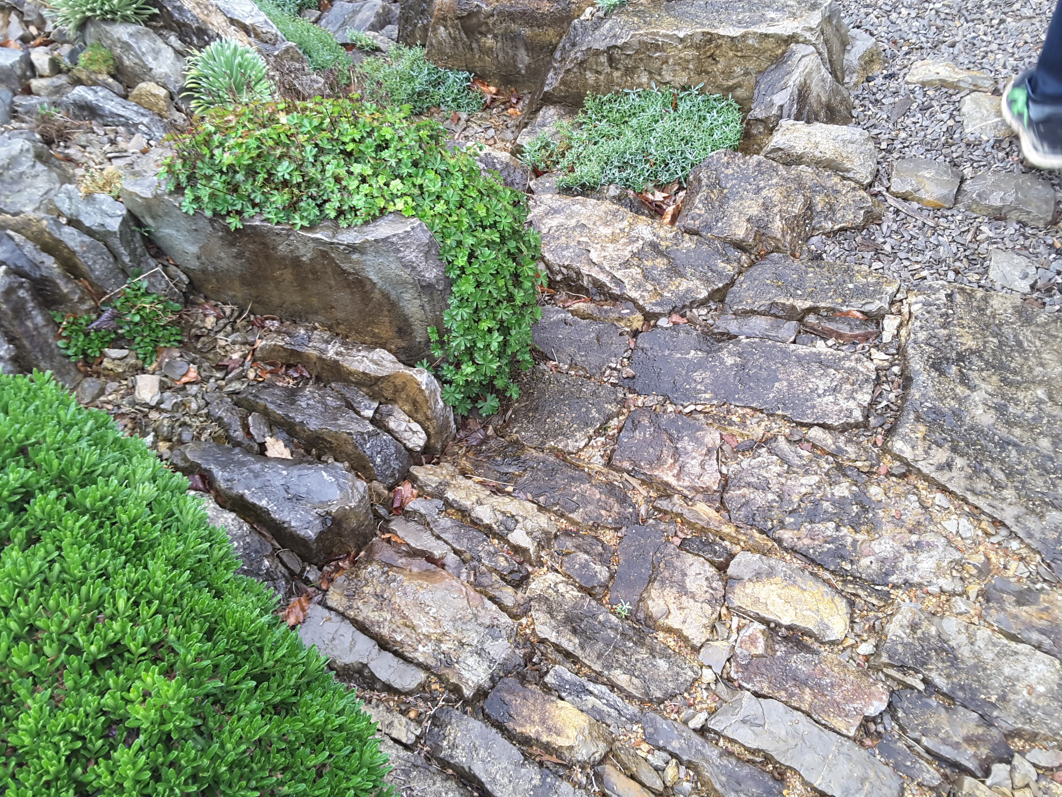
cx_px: 545
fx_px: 982
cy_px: 387
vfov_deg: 44.2
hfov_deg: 56.8
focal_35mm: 32
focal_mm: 2.9
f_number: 1.9
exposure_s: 1/40
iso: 50
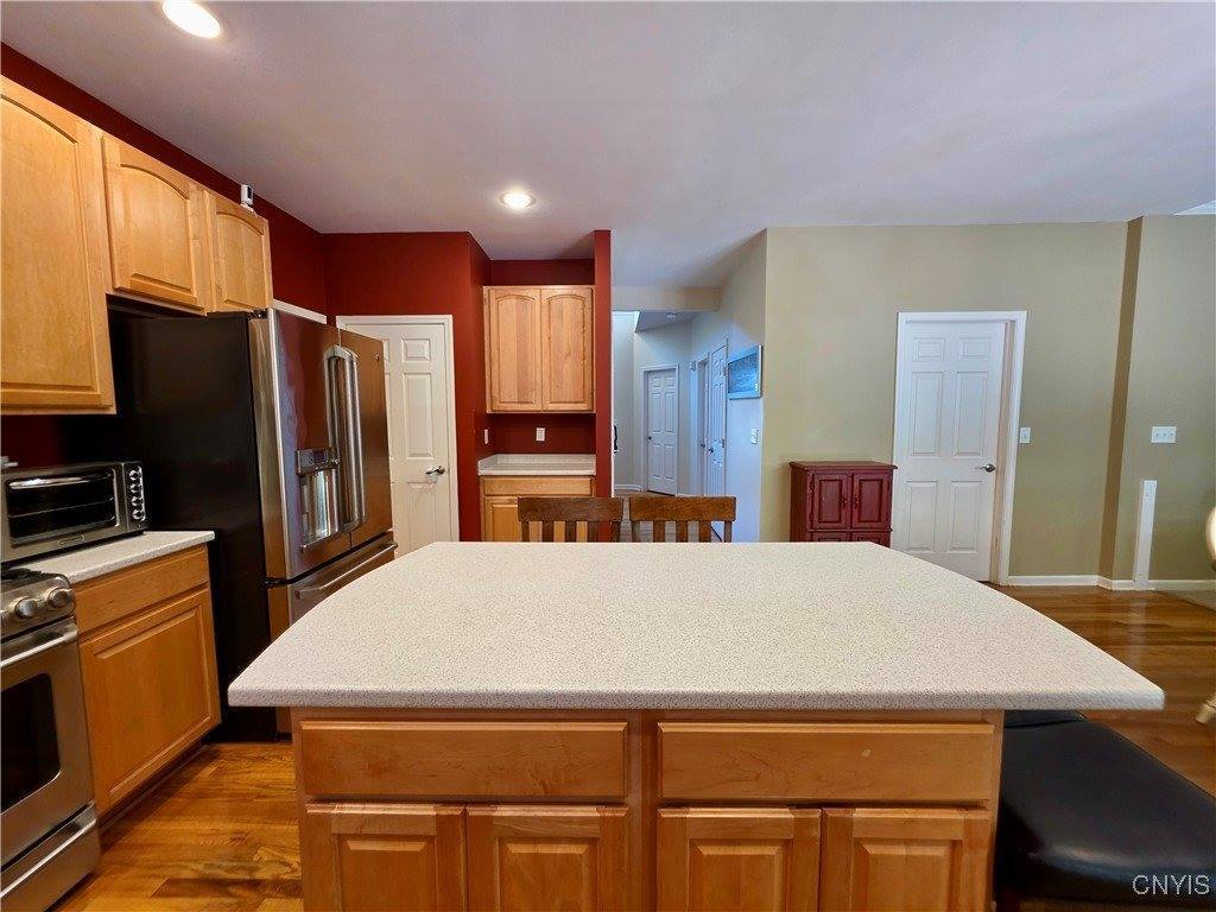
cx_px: 608
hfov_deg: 106.2
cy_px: 456
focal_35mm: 13
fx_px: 457
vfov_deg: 89.9
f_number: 1.9
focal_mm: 2.2
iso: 160
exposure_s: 1/60
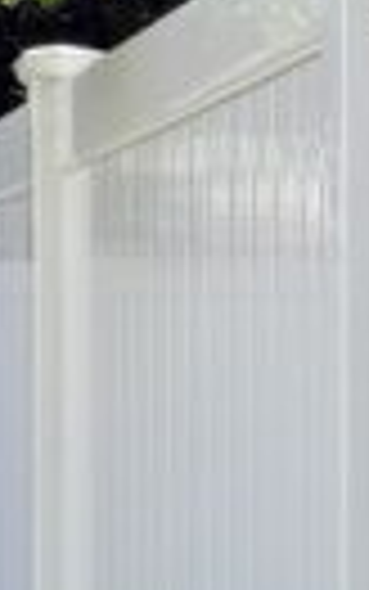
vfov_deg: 10.5
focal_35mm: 199
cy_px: 437
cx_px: 472
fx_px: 3198
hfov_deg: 6.5
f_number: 1.78
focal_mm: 6.76
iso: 80
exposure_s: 1/1172
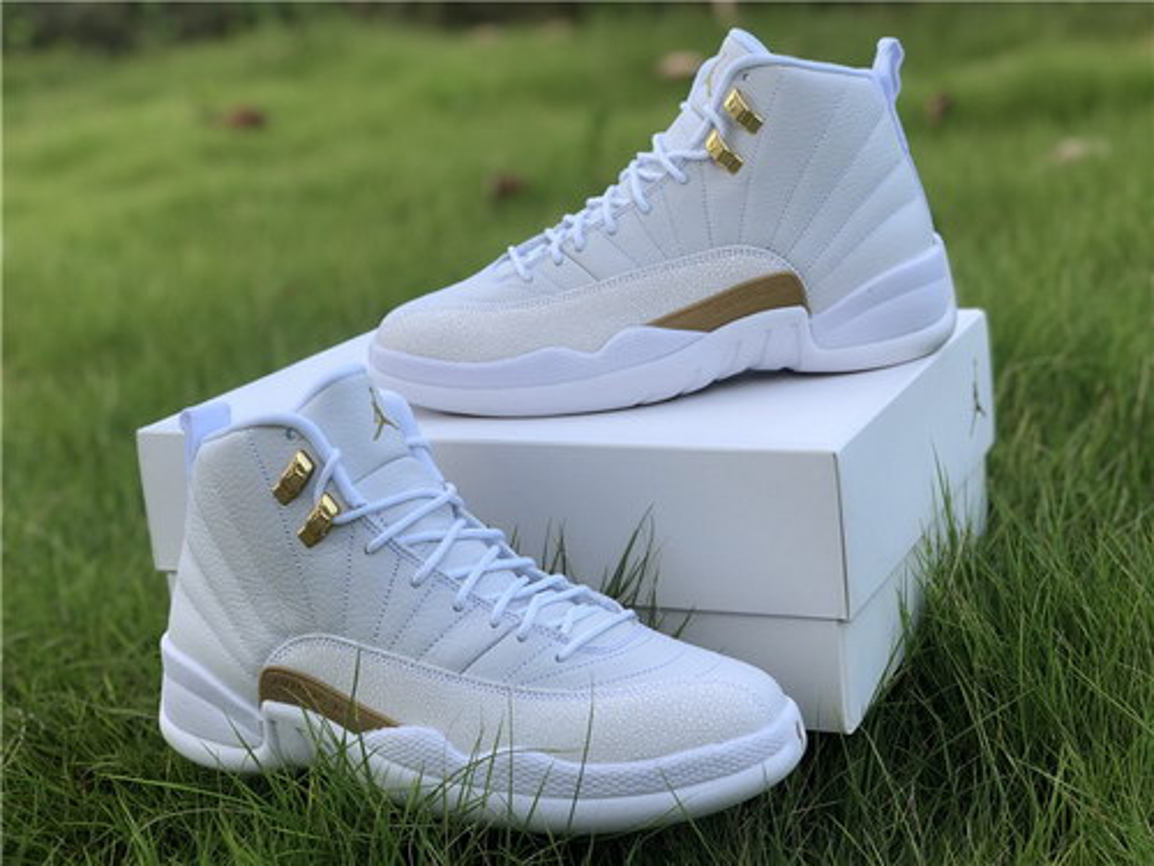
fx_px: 1734
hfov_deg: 36.8
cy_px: 433
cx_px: 577
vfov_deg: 28.0
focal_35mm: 52
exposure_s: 1/223
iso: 16
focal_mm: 6
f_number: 2.4
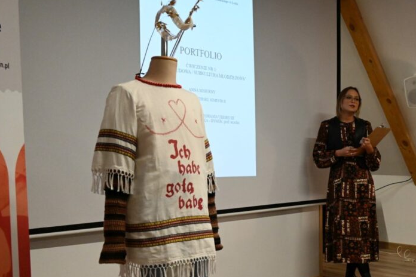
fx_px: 586
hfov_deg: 38.3
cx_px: 300
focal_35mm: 51
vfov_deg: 26.5
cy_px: 178
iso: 5000
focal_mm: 34.5
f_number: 6.3
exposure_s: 1/160
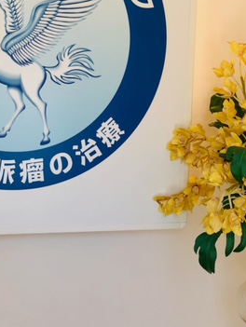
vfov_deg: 35.9
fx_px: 482
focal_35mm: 51
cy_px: 52
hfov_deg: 28.0
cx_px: 49
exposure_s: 1/120
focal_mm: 4
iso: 25
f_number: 1.8
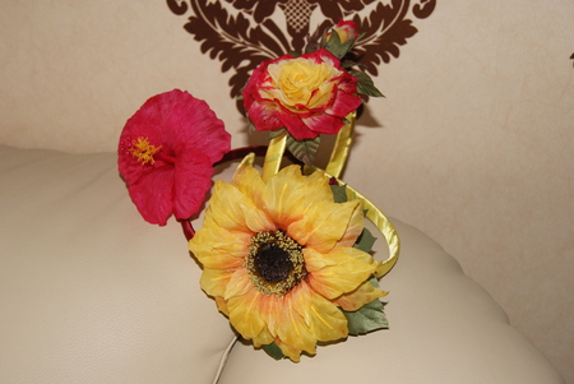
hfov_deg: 37.8
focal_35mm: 52
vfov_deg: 25.8
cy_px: 192
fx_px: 838
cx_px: 287
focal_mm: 35
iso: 400
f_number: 5.6
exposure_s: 1/60
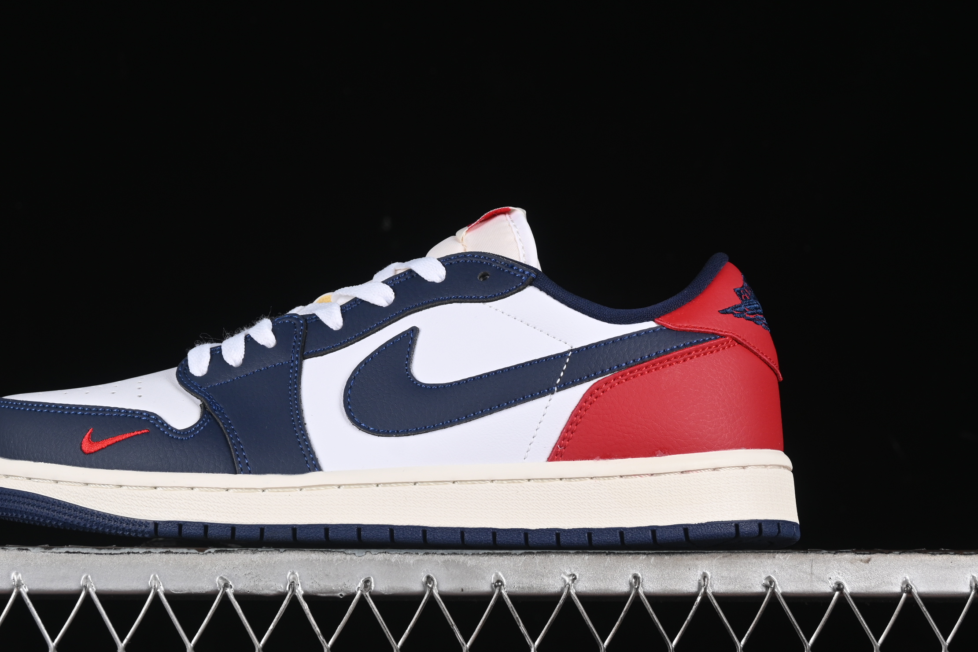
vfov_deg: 14.6
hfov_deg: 21.6
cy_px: 297
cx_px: 380
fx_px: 2554
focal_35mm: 94
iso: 160
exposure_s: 1/80
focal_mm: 50
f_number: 8
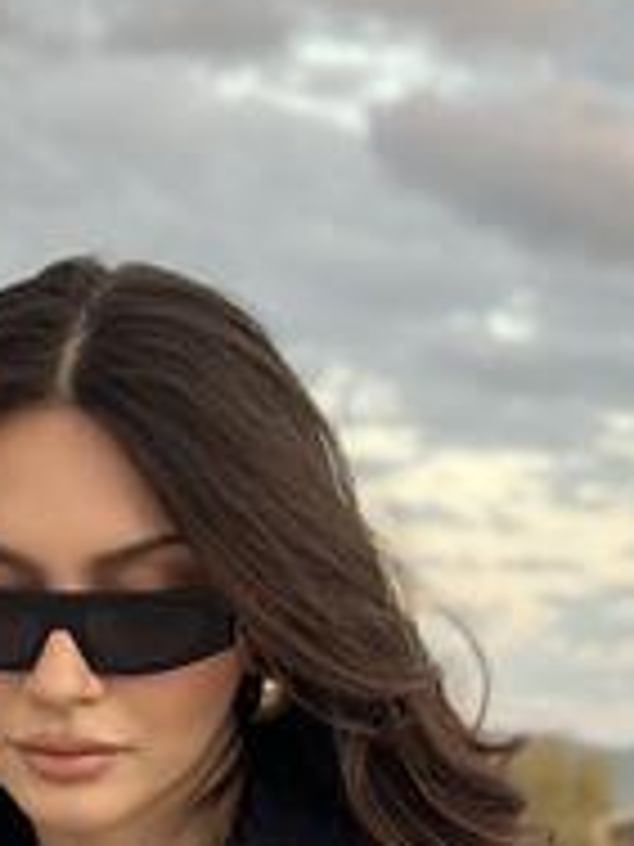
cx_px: 117
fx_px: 3321
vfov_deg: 13.9
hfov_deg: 10.9
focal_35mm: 136
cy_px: 1136
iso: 125
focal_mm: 6.86
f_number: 1.78
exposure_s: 1/101
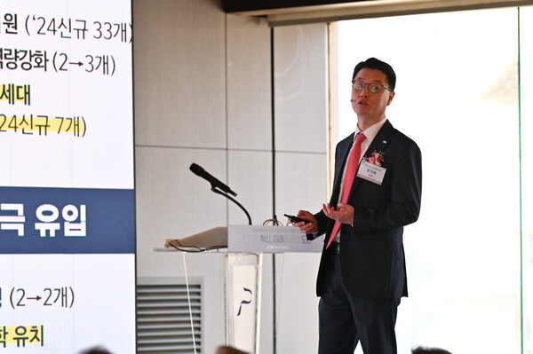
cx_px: 266
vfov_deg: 6.9
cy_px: 177
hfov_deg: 10.3
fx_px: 2959
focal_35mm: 200
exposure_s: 1/160
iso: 1600
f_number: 5
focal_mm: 200
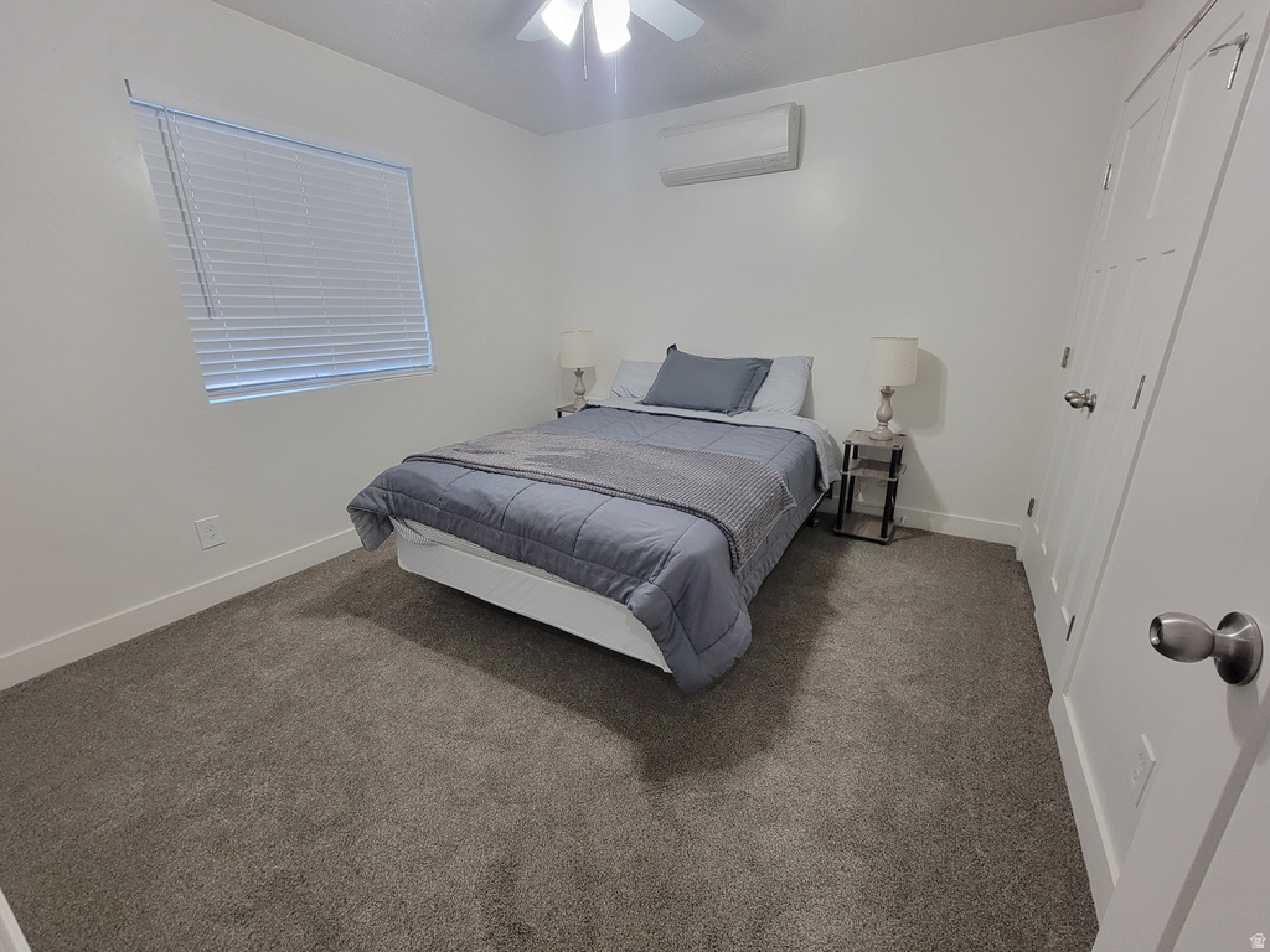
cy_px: 476
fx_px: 477
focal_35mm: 13
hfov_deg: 106.2
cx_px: 635
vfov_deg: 89.9
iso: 400
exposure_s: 1/60
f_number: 2.2
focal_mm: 2.2
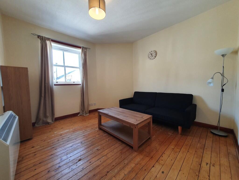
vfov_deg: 89.9
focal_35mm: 13
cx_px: 120
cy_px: 90
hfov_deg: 106.2
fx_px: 90
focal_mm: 1.8
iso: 125
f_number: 2.2
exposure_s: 1/50
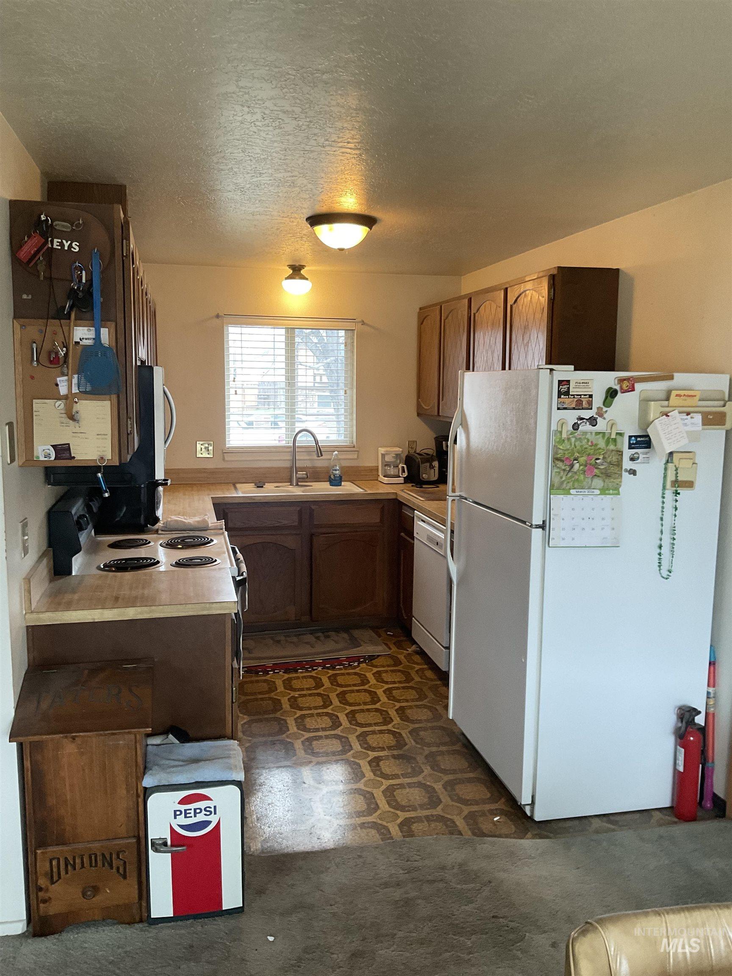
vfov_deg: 61.7
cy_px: 488
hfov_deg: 48.2
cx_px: 366
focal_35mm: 29
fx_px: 818
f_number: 1.8
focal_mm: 3
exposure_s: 1/60
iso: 160
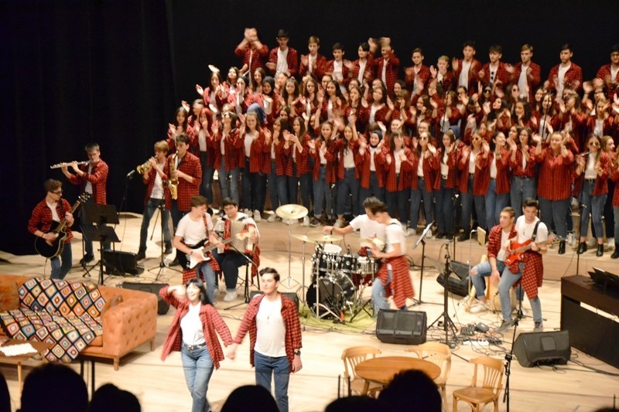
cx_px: 310
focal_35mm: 112
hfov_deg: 18.2
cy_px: 206
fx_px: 1934
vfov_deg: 12.2
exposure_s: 1/13
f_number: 5.3
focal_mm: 75
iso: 3200
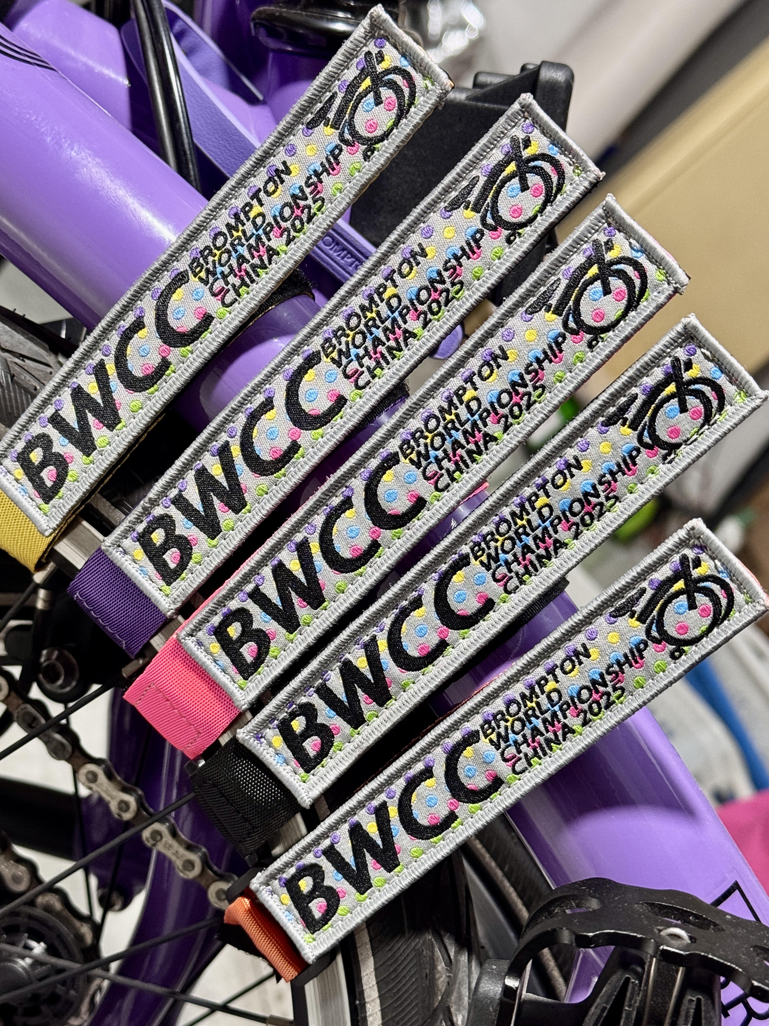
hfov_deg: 26.6
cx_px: 395
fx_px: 1629
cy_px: 528
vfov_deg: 34.9
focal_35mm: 55
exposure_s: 1/50
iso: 200
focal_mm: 6.76
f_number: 1.78
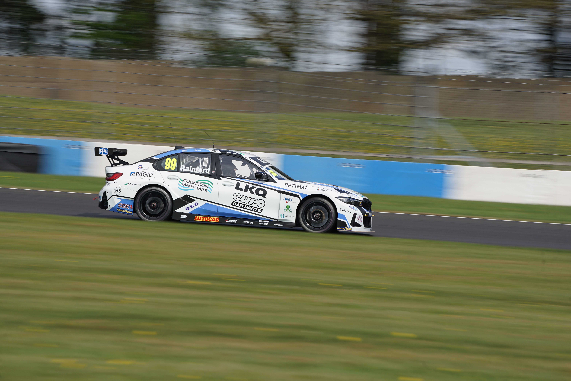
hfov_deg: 7.7
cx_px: 286
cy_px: 190
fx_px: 4250
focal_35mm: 268
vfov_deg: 5.1
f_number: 13
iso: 100
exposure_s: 1/125
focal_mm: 268
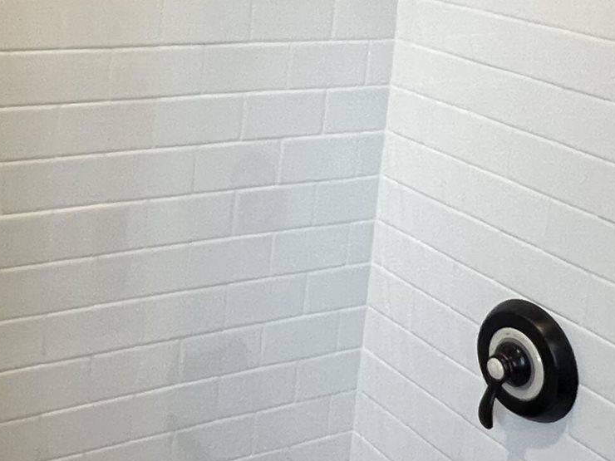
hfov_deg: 34.6
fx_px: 959
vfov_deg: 25.7
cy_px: 0
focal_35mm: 54
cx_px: 133
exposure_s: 1/60
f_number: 1.8
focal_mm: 1.57
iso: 400
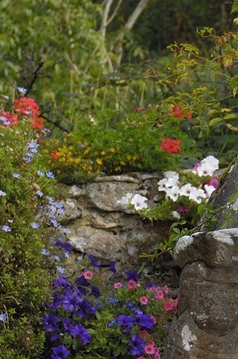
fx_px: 3195
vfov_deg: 6.4
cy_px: 280
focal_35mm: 321
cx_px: 520
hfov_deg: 4.2
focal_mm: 48
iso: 100
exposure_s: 1/160
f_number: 3.8
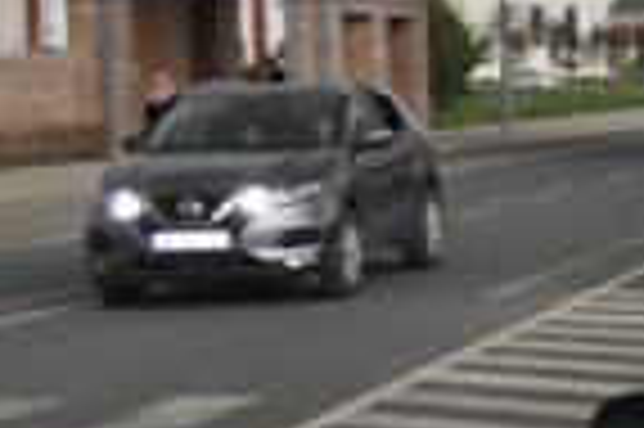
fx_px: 2560
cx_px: 1207
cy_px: 275
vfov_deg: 9.5
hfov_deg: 12.8
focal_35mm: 143
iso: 250
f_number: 3.8
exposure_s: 1/60
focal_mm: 21
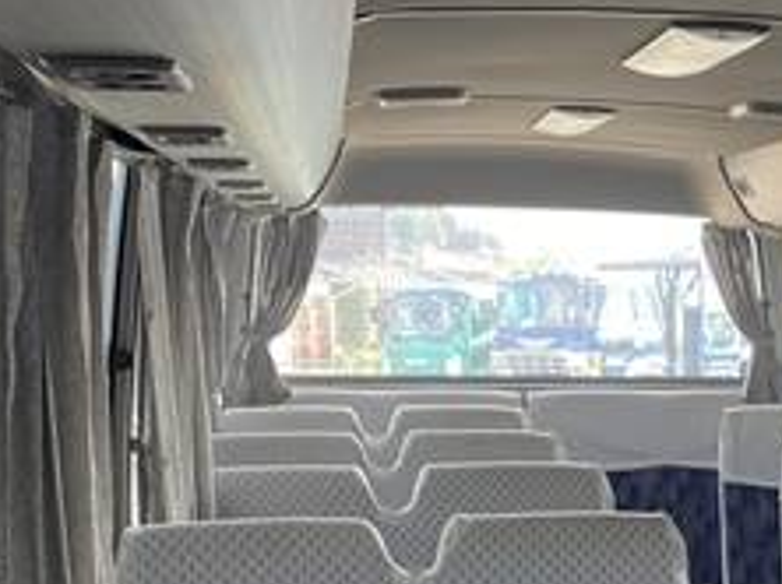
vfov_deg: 18.8
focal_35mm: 75
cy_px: 640
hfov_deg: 24.5
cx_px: 831
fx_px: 1692
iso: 64
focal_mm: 4.2
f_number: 1.6
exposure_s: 1/121
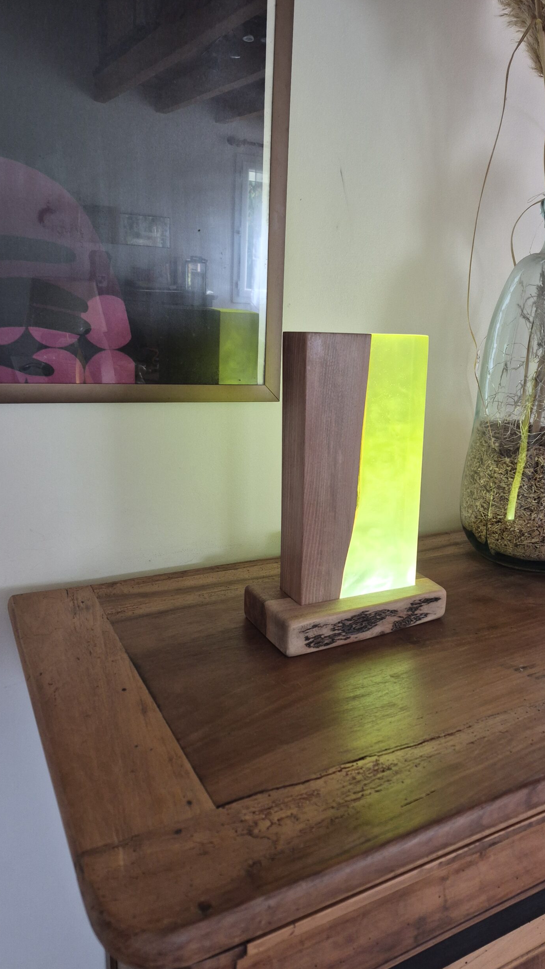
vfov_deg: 71.9
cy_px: 493
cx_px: 359
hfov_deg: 43.8
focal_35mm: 26
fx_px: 668
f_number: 1.8
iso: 400
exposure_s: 1/100
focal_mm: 5.4
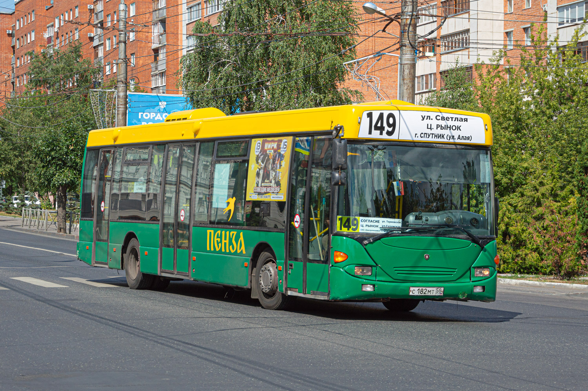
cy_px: 196
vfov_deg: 18.9
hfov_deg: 28.1
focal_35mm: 72
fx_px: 1175
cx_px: 294
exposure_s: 1/1000
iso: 100
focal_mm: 48
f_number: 6.3
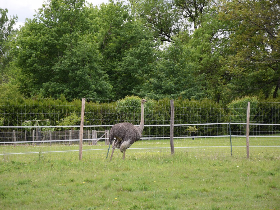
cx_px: 140
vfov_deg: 8.7
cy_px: 105
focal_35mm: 172
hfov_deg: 11.5
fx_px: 1387
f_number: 5.6
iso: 400
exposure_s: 1/500
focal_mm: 105
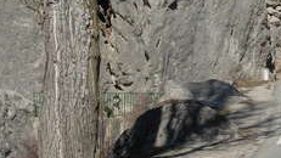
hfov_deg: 10.7
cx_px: 341
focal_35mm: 198
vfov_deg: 6.1
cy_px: -24
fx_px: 1475
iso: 79
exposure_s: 1/558
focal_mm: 11.5
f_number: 6
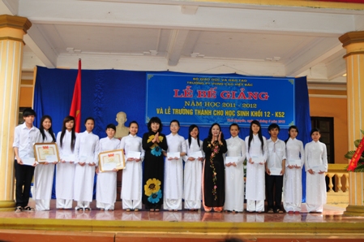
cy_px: 121
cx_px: 182
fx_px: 439
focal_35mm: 44
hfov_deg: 45.0
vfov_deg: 30.8
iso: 250
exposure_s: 1/200
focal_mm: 29
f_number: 3.8
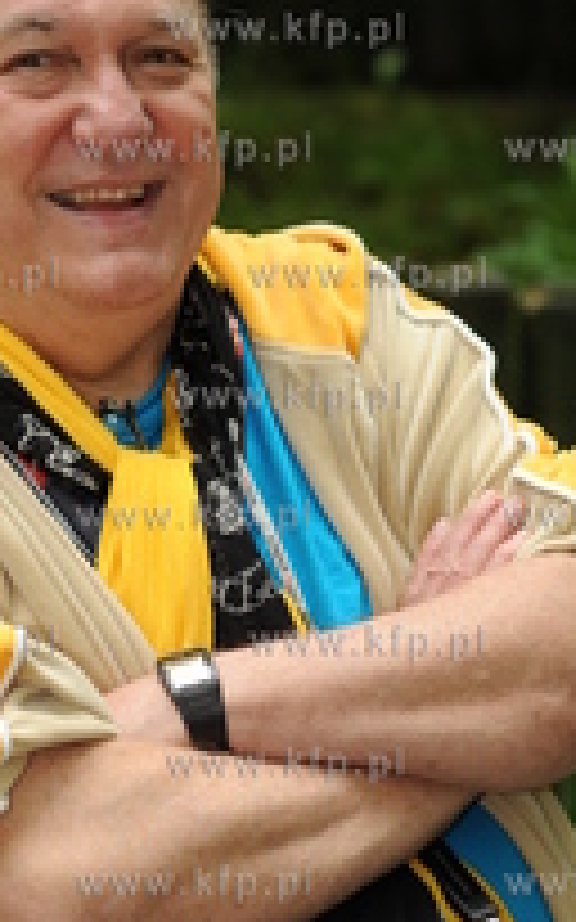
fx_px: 4248
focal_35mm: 169
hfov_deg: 7.8
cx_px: 225
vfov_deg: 12.4
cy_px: 634
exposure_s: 1/640
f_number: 4
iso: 400
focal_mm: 85
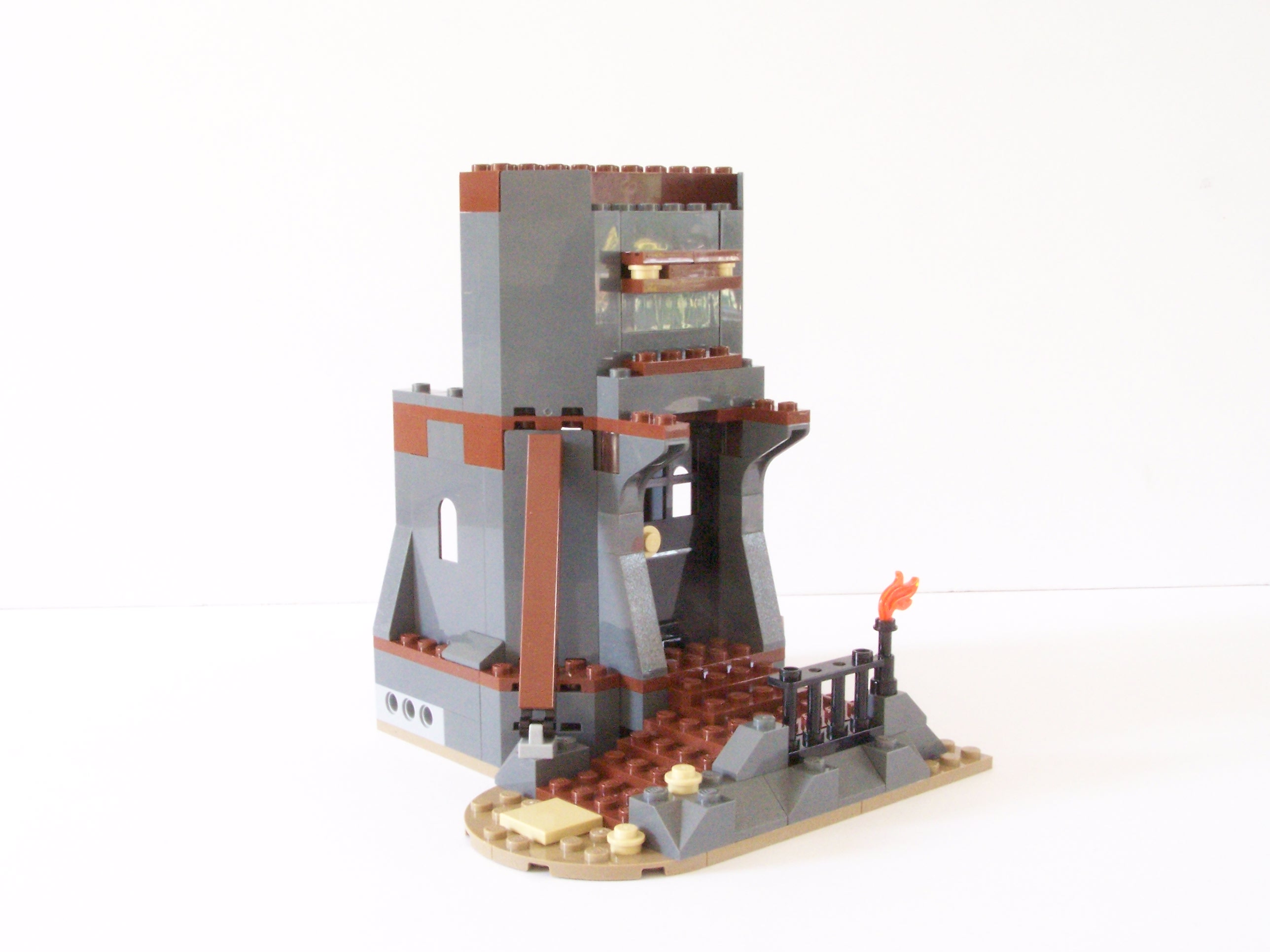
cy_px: 476
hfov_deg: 39.7
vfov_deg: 30.3
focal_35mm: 48
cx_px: 635
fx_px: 1761
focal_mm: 8
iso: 400
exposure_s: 1/10
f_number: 8
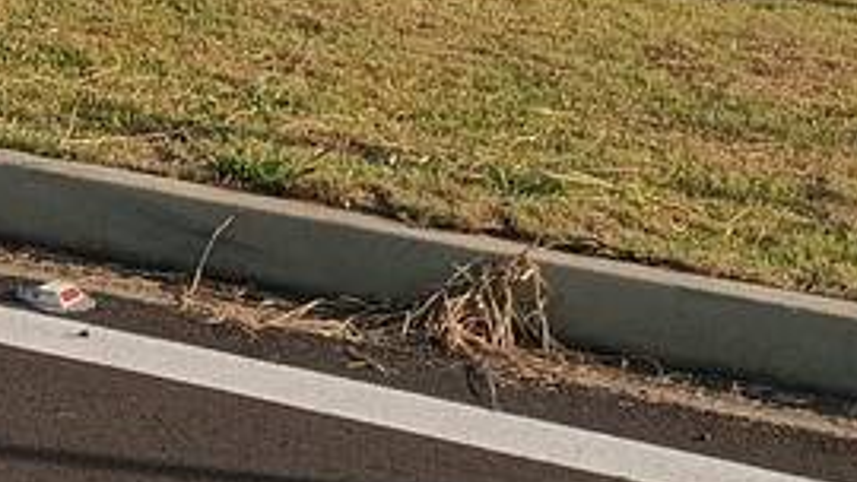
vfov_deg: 7.1
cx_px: 108
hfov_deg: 14.7
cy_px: -1167
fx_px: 3296
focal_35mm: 145
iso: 50
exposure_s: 1/368
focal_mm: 4.71
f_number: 1.7
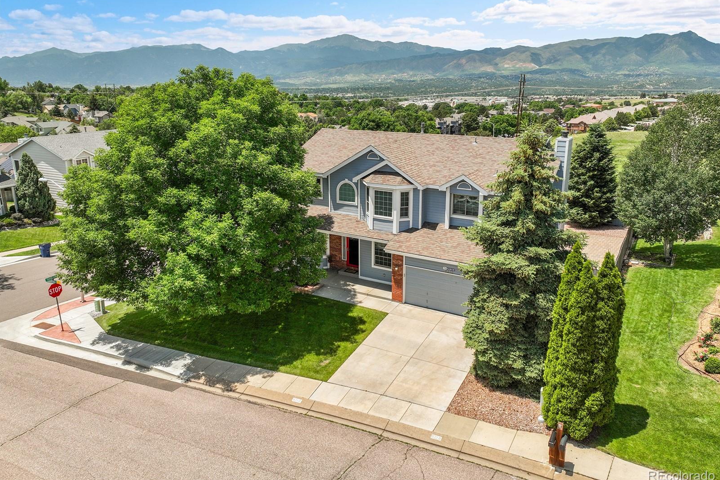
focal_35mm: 25
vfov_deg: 51.2
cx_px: 360
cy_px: 215
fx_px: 500
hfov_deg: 71.5
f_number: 2.8
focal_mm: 12.29
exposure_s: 1/120
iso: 100
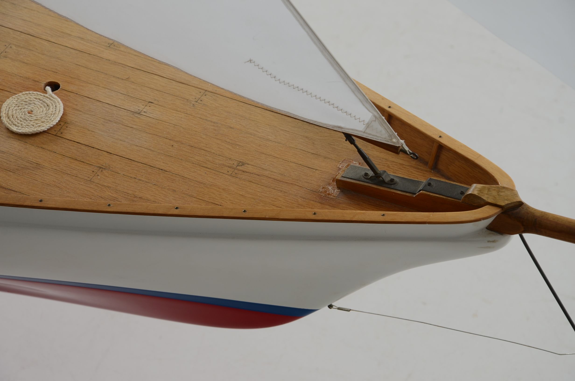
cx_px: 288
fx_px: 2510
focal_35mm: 158
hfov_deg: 13.1
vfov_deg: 8.7
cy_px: 190
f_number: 9
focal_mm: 105
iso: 125
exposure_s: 1/60
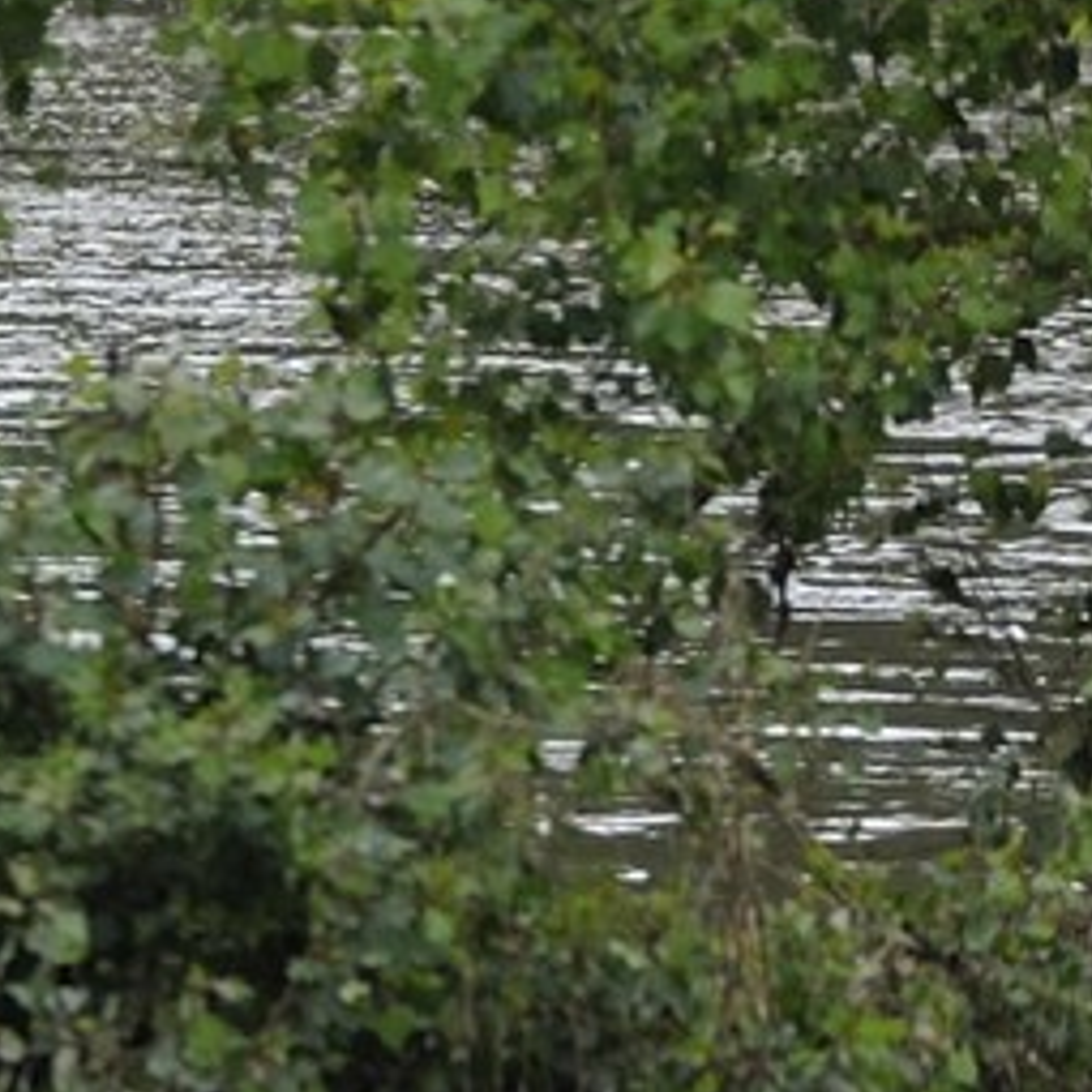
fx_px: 38082
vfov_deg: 1.6
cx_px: -1948
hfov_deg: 1.6
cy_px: 505
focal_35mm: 1067
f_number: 7.1
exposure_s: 1/400
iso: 800
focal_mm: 200
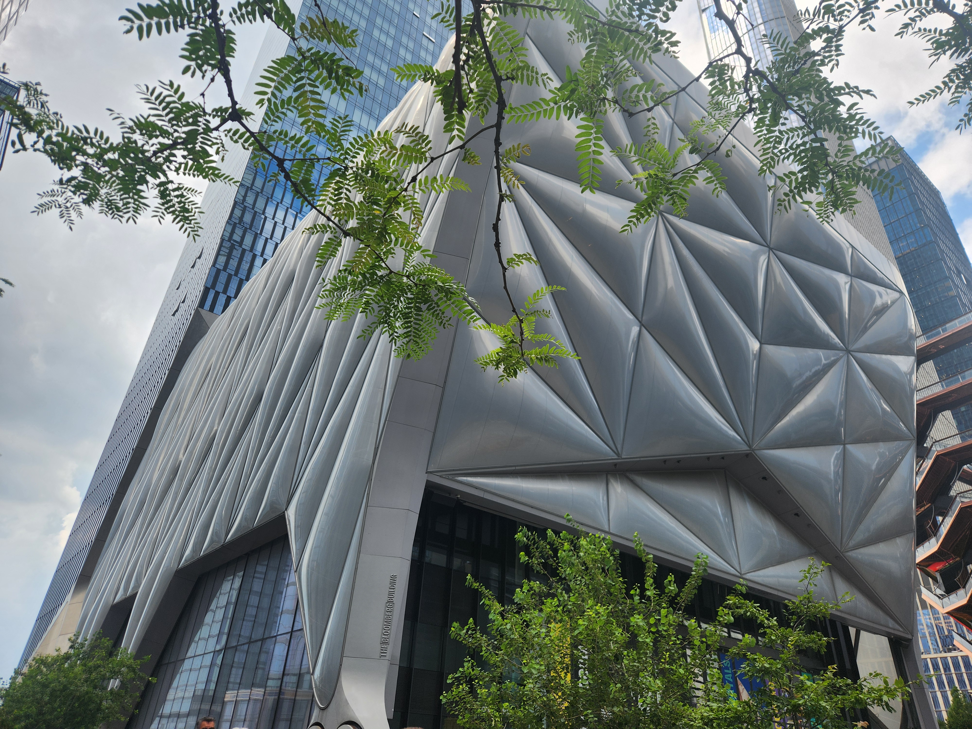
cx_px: 486
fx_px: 646
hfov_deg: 73.9
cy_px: 364
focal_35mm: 23
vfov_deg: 58.9
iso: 20
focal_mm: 5.4
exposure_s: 1/827
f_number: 1.8
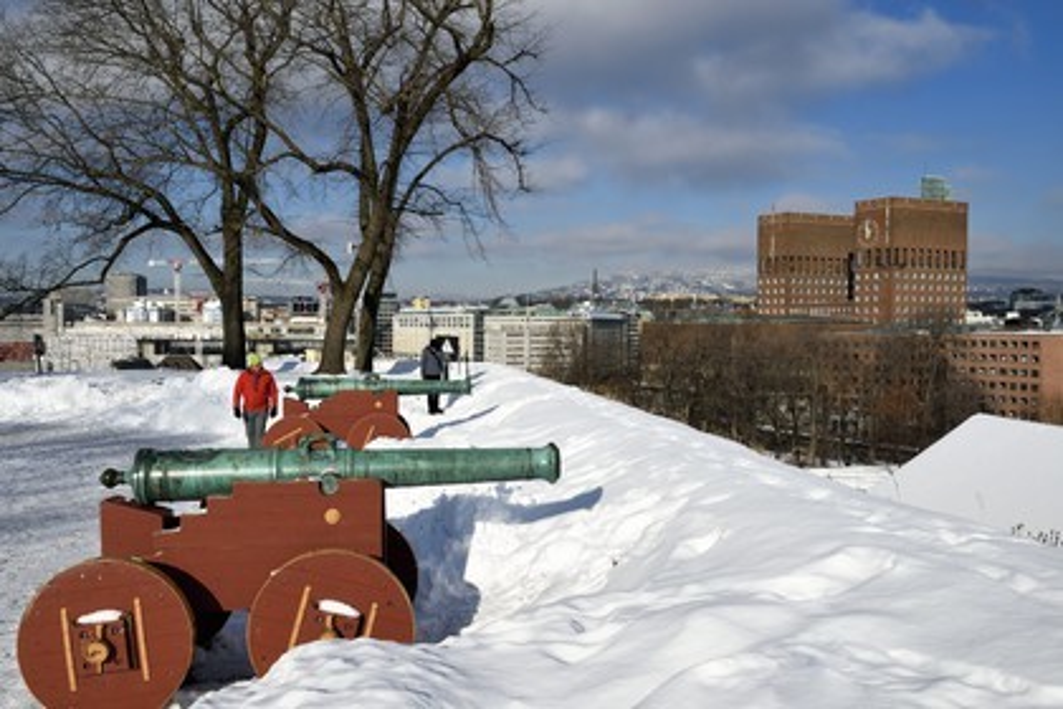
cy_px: 354
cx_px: 532
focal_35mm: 34
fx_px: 1004
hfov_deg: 55.8
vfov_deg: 38.9
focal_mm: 34
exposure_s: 1/250
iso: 200
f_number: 20
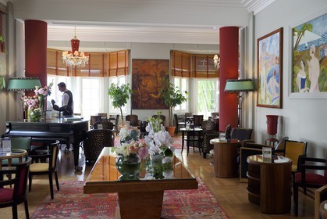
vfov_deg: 42.4
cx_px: 164
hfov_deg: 60.3
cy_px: 110
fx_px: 282
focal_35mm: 31
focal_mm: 31
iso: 200
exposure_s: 1/60
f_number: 5
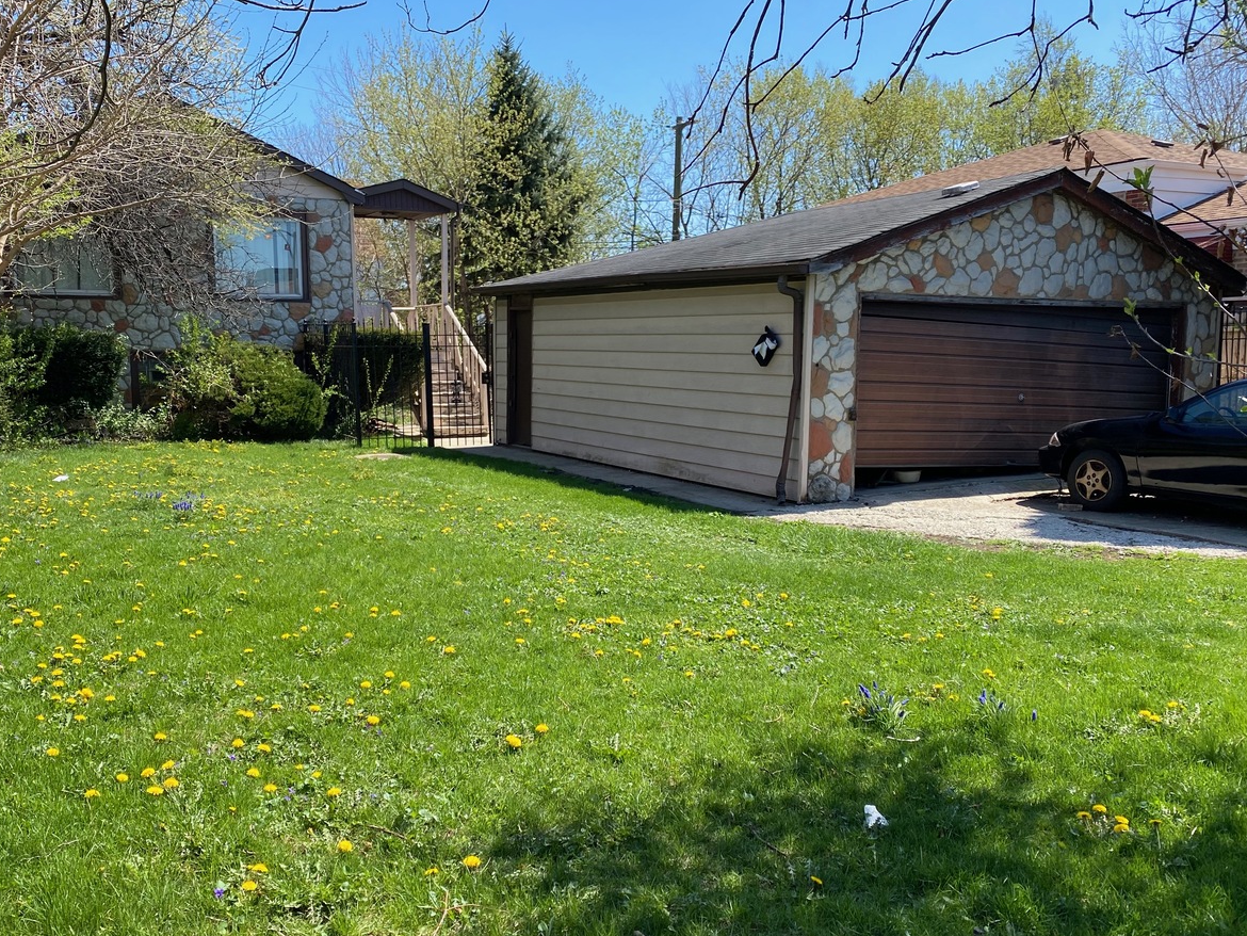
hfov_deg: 56.8
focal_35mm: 32
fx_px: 1153
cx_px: 598
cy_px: 479
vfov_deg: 44.2
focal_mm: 4.25
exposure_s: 1/1272
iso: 32
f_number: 1.8
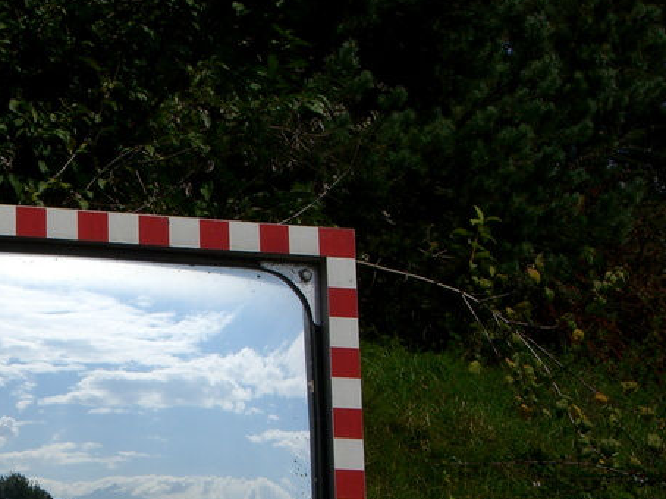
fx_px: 3827
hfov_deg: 9.9
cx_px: 109
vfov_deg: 7.4
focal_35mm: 199
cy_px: 429
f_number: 8.3
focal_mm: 18.6
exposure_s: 1/640
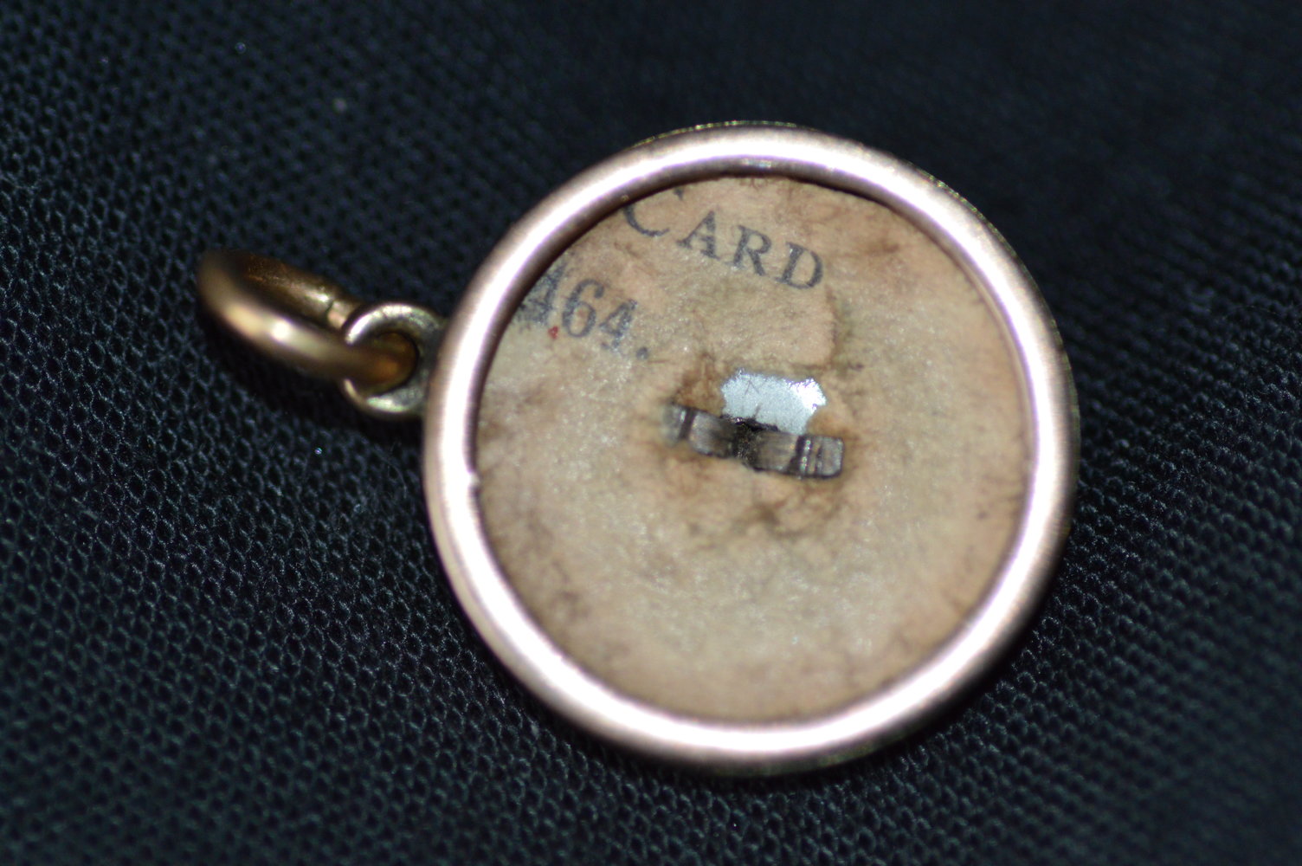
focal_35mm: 150
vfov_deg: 9.1
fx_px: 5420
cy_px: 433
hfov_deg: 13.7
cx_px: 651
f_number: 4.8
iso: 1100
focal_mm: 100
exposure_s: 1/60
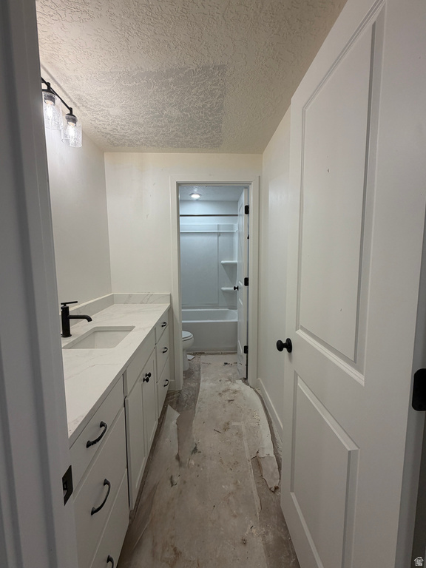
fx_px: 230
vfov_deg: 102.1
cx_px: 213
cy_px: 284
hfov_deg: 85.7
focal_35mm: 14
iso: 100
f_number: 2.2
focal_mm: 2.22
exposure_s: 1/120
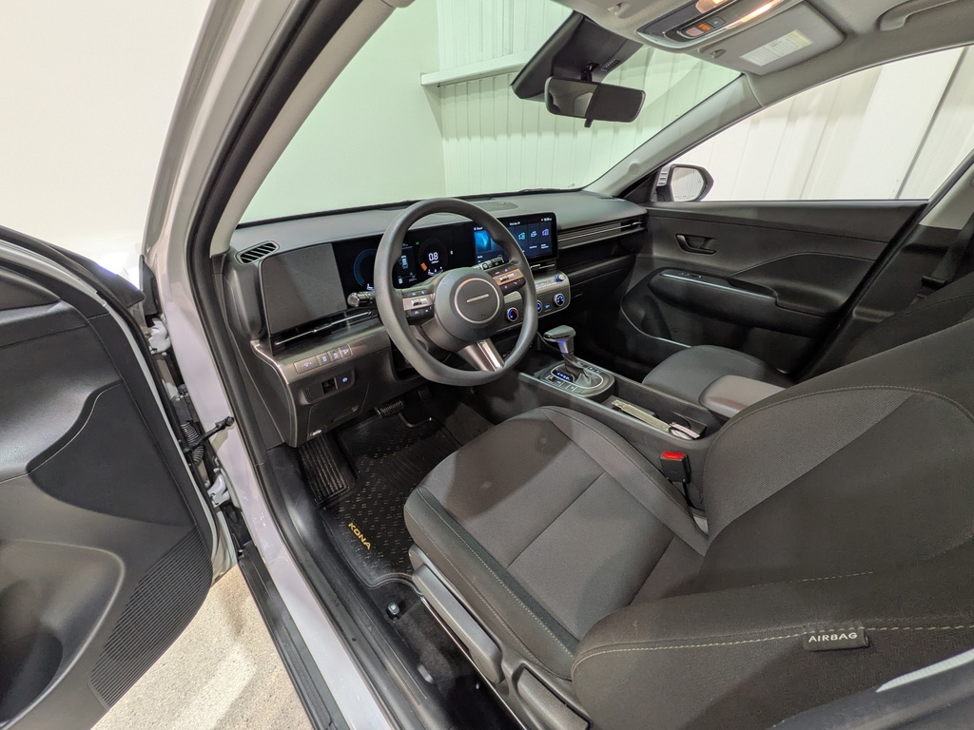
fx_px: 394
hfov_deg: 102.1
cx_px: 487
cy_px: 365
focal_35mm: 14
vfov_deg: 85.7
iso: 55
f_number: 2.2
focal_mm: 1.83
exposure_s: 1/24
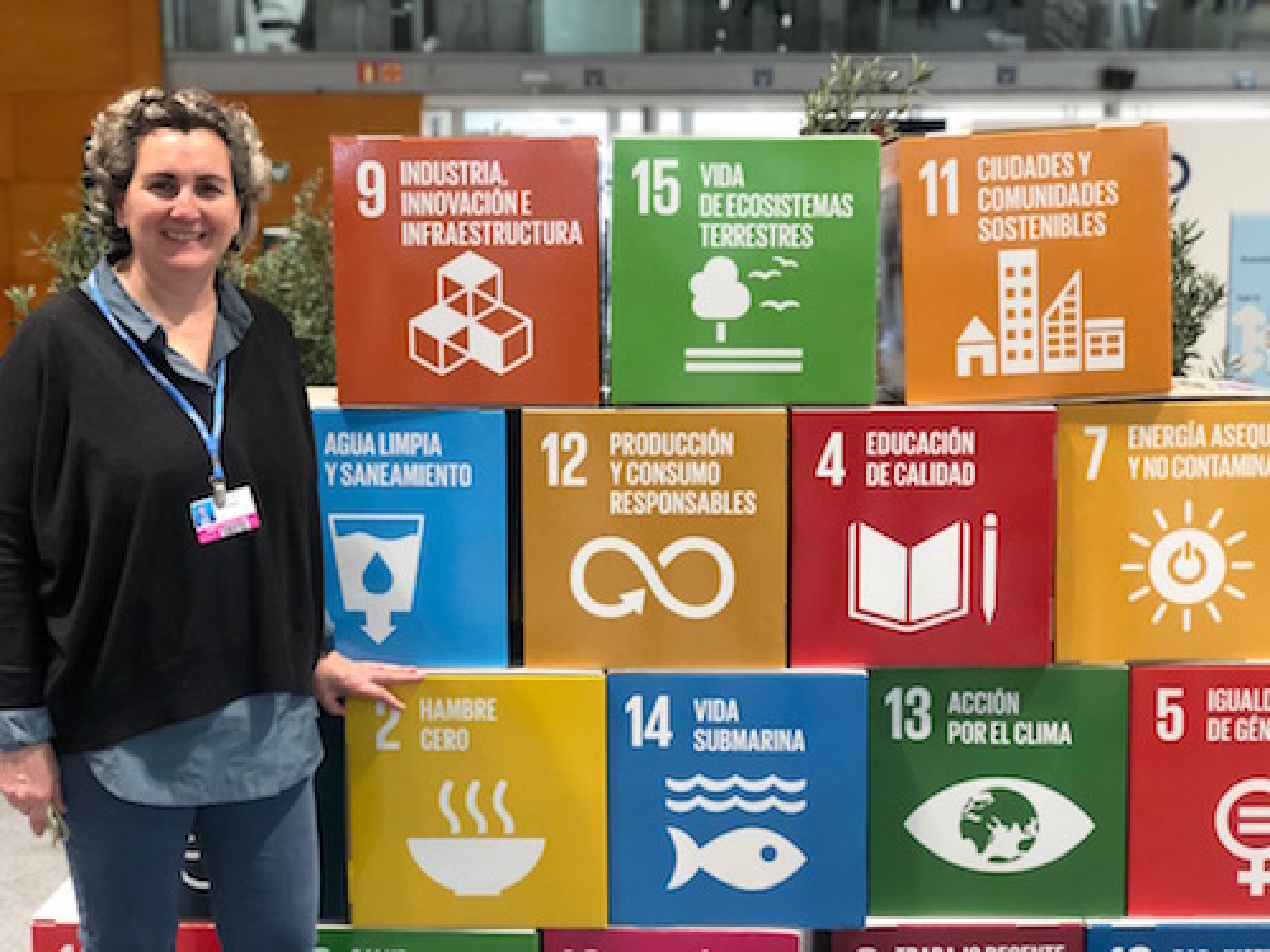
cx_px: 635
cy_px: 476
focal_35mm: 52
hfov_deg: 36.8
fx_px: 1908
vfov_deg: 28.0
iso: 125
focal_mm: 6
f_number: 2.4
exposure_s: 1/33
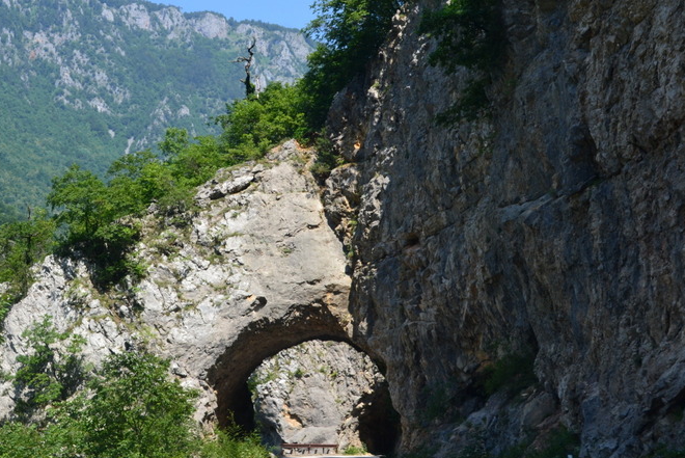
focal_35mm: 64
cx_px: 294
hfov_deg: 31.5
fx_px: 1211
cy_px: 236
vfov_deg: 21.4
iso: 400
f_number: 10
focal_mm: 35
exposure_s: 1/200
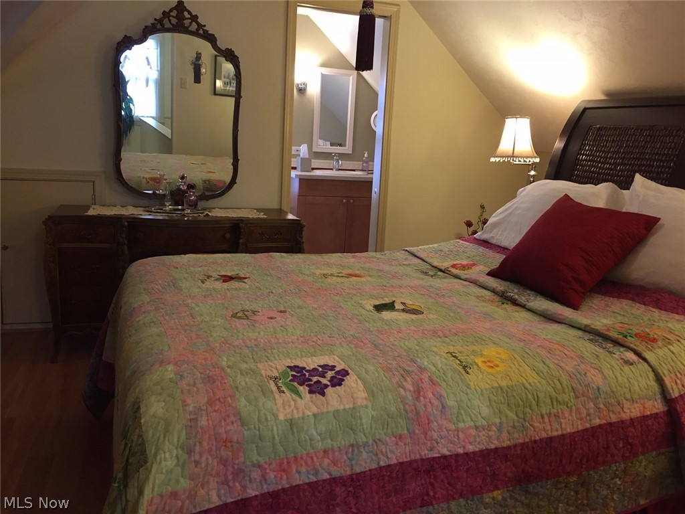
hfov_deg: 61.7
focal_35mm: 29
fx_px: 574
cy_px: 257
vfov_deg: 48.2
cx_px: 342
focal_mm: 4.15
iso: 100
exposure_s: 1/30
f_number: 2.2
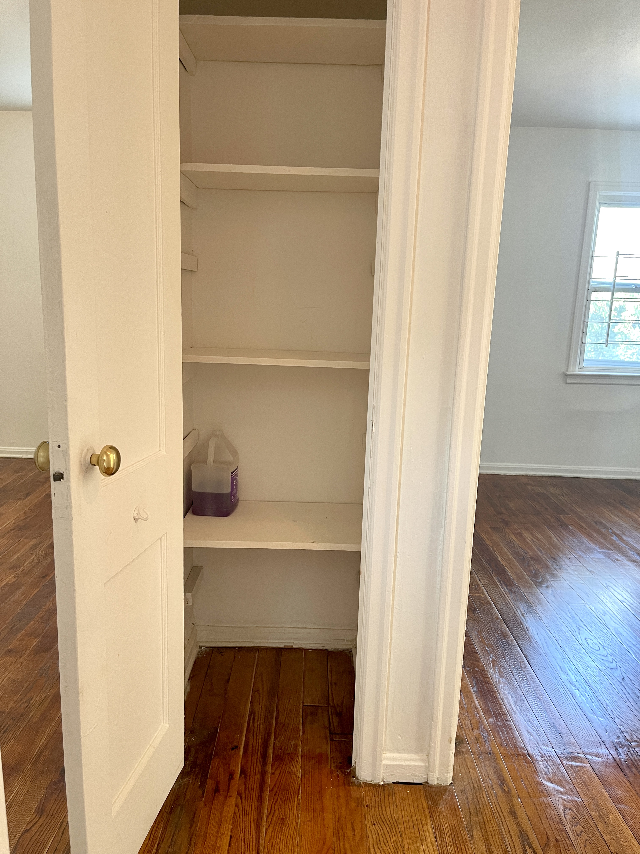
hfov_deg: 53.1
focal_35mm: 26
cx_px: 320
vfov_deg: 67.3
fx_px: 641
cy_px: 427
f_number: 1.6
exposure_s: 1/60
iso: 160
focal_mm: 5.1
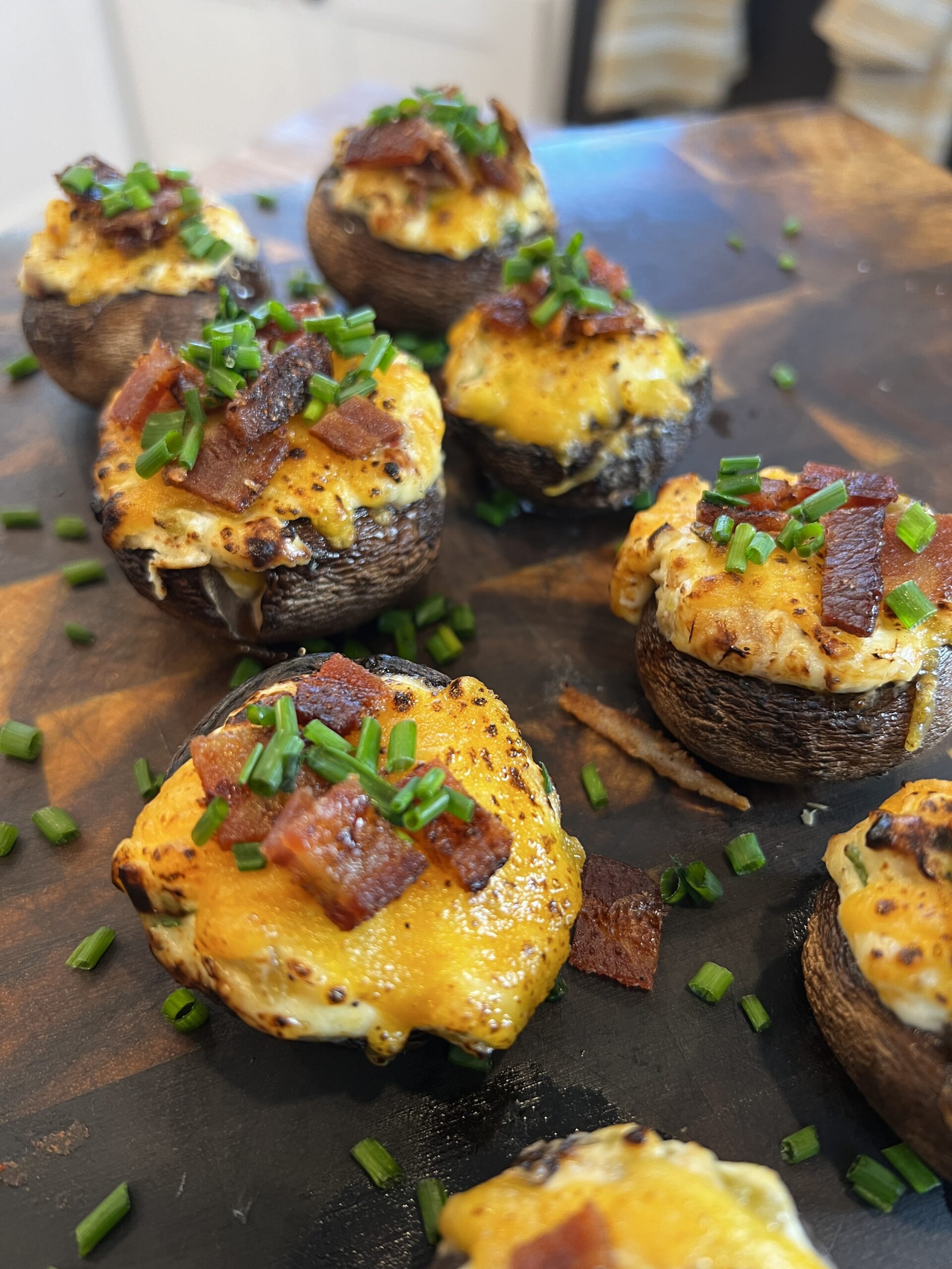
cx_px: 476
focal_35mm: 26
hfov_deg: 53.1
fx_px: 953
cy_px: 634
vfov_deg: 67.3
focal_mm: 5.7
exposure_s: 1/60
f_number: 1.5
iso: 125
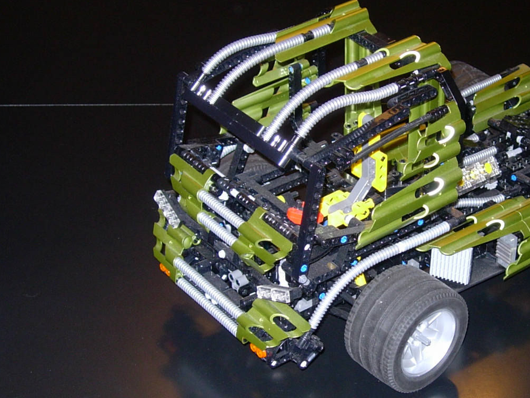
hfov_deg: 23.8
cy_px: 213
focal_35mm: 81
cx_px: 405
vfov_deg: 18.2
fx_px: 1241
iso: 86
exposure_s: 1/69.7
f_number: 3.2
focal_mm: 10.6
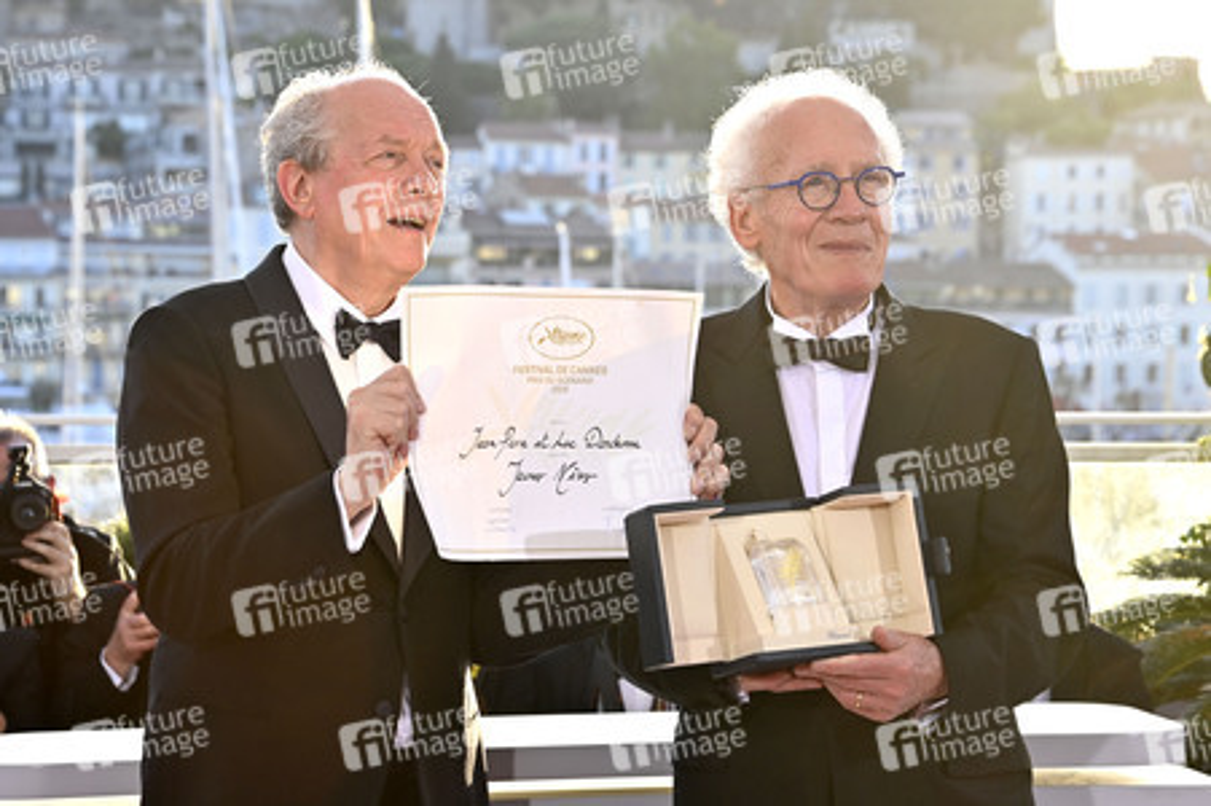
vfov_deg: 10.1
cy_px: 403
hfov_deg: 15.2
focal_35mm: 135
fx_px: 4538
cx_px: 606
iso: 800
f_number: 8
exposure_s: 1/250
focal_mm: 135
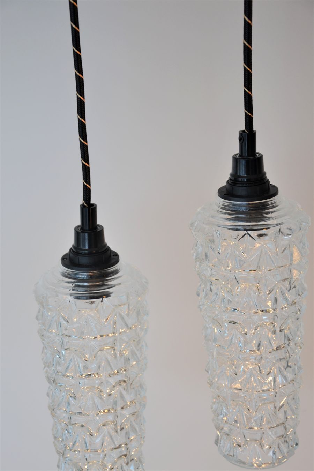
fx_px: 981
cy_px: 236
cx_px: 157
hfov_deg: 18.2
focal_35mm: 75
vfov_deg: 27.0
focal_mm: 50
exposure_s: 1/125
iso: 400
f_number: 5.6
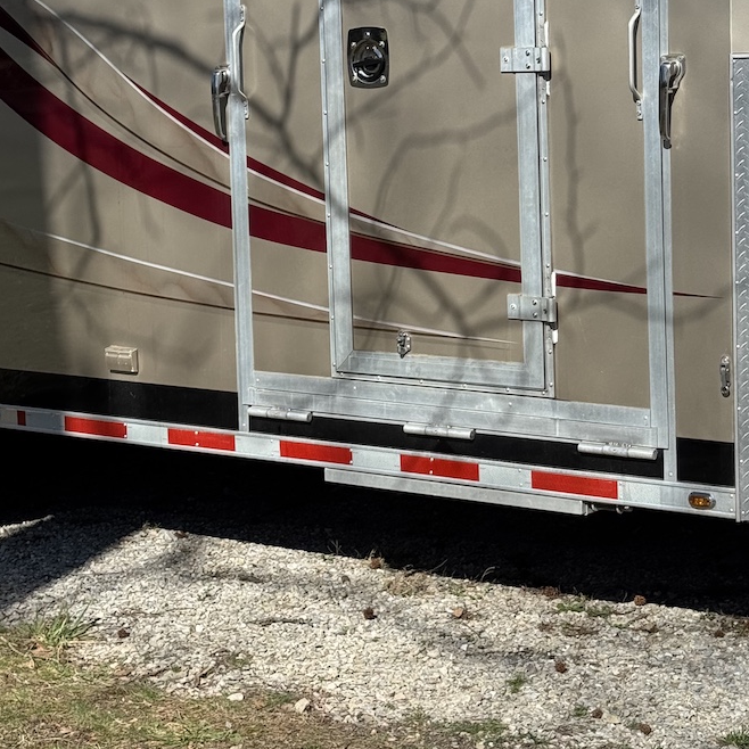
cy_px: 197
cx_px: 448
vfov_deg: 20.0
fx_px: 2105
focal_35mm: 86
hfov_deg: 20.1
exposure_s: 1/4608
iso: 64
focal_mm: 6.76
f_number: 1.78
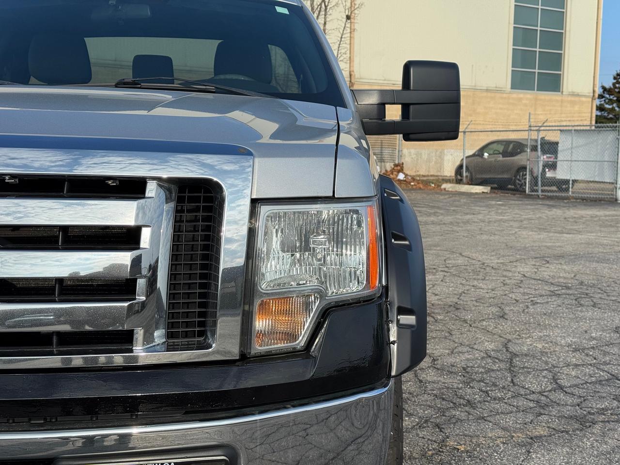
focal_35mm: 48
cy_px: 232
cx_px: 310
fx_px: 860
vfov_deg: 30.3
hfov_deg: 39.7
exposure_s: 1/4975
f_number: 1.78
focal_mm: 6.76
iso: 64
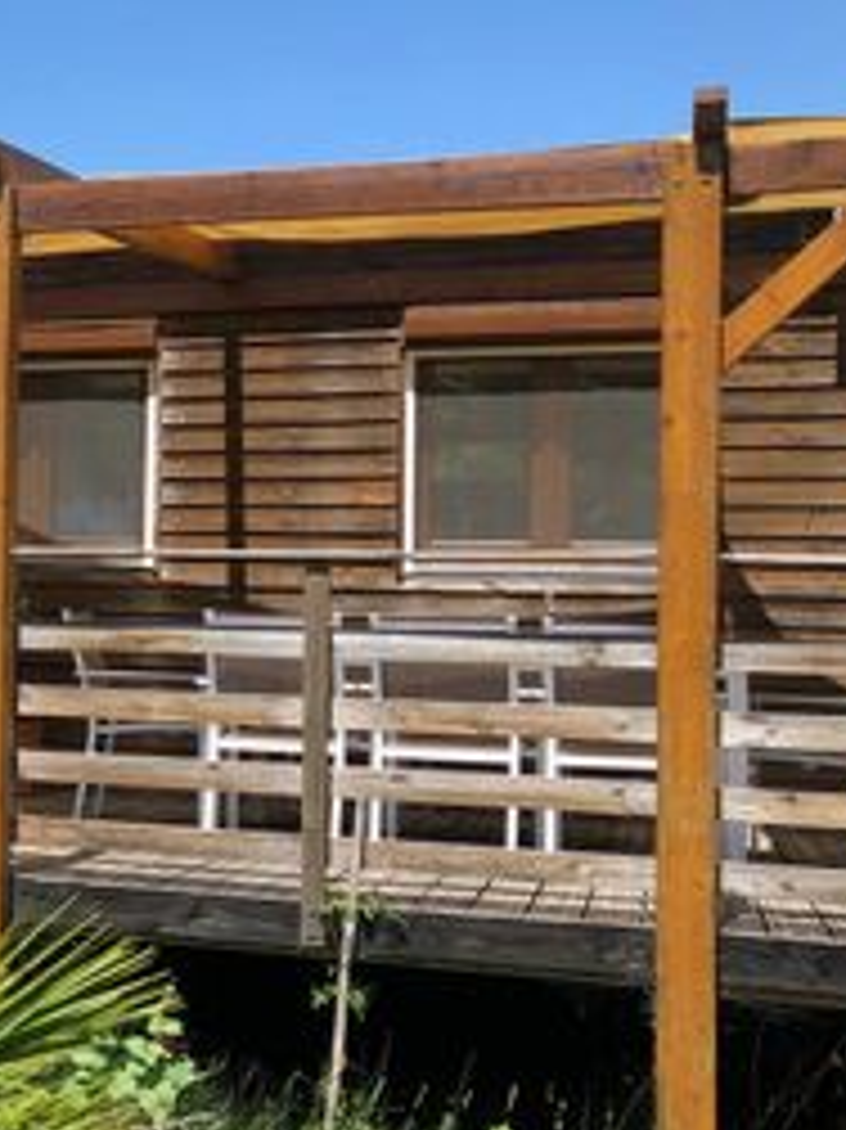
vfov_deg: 29.0
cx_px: -405
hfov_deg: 19.3
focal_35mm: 67
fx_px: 2185
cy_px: 572
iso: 20
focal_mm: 3.99
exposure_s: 1/1021
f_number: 1.8
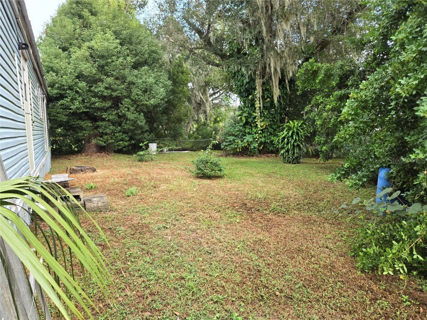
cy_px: 160
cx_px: 214
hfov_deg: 73.9
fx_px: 284
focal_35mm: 23
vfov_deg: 58.9
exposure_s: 1/180
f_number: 1.8
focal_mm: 5.4
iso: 64
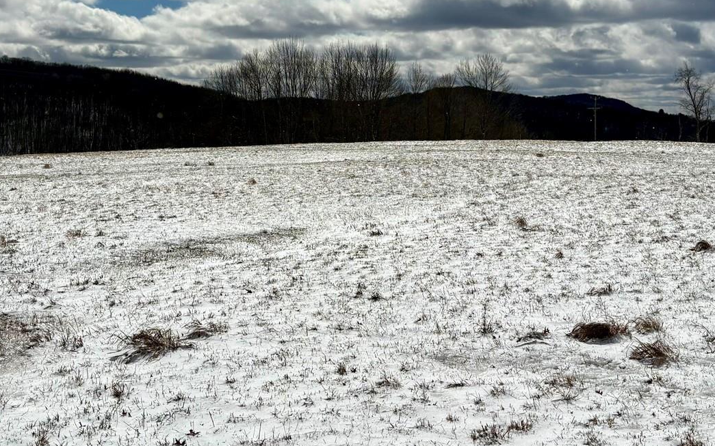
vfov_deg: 23.8
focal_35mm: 54
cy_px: 139
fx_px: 1052
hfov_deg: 37.5
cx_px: 367
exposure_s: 1/14493
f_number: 1.6
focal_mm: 5.96
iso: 32
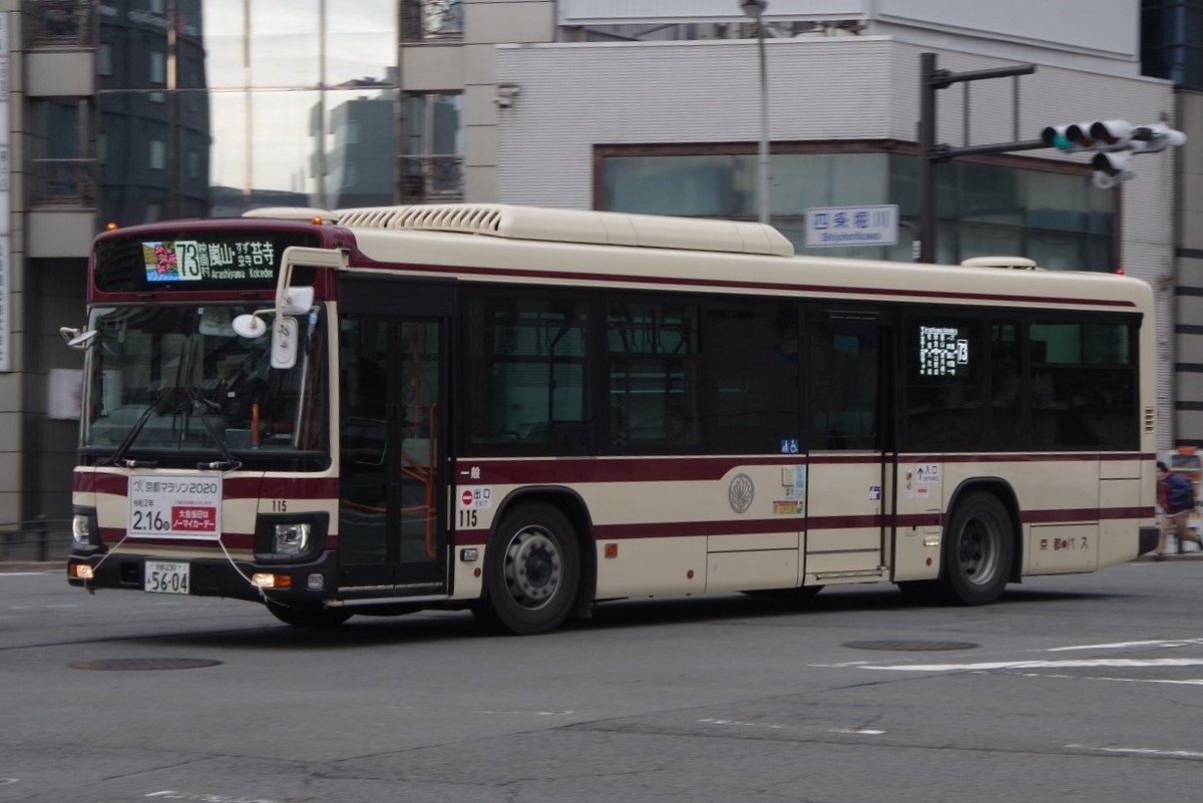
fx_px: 2407
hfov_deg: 28.1
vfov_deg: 18.9
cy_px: 402
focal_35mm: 72
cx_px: 602
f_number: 6.3
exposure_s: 1/160
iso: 400
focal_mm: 48
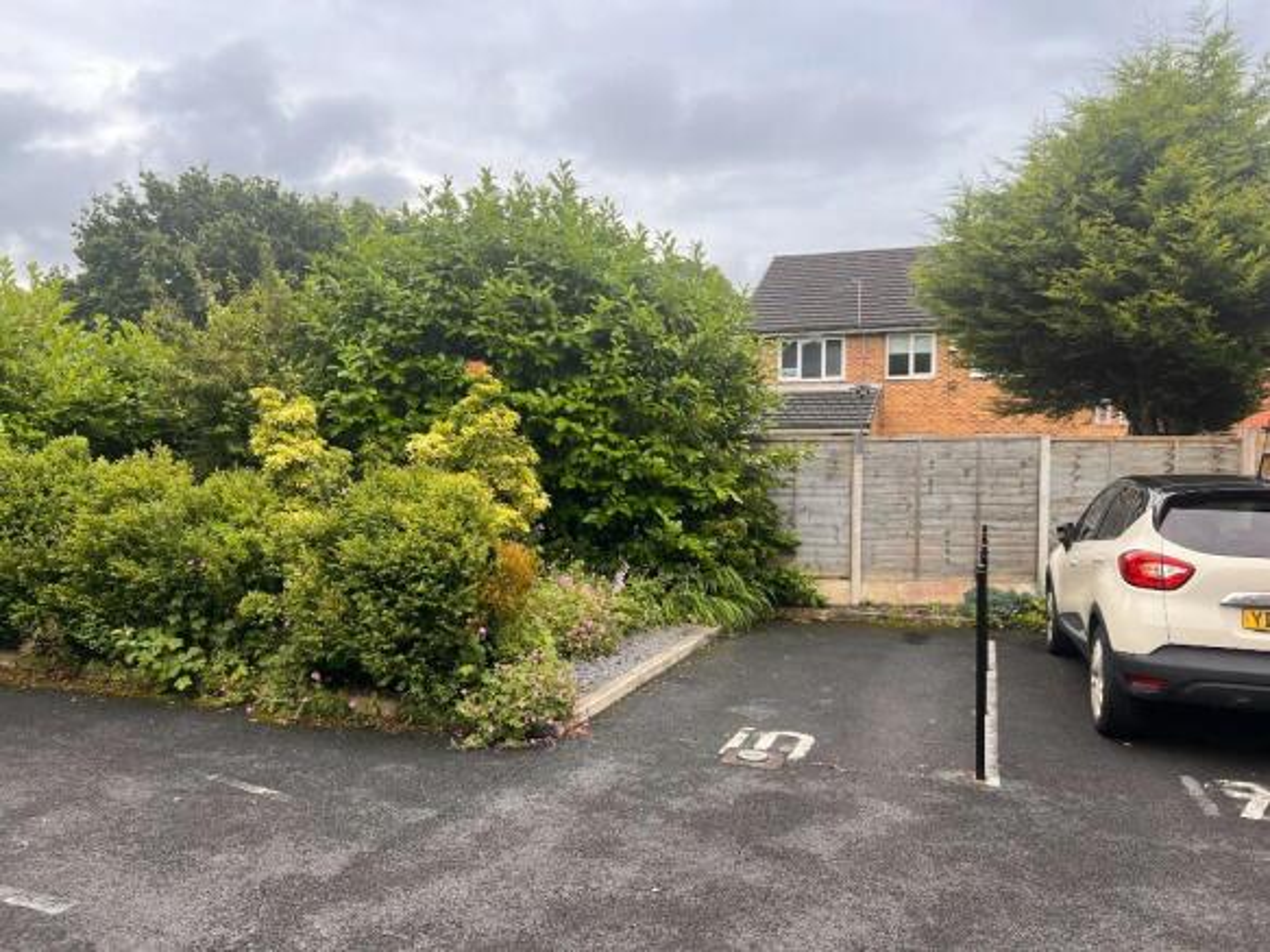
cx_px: 635
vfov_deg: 53.0
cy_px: 476
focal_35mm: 26
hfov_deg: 67.3
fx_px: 954
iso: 50
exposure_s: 1/1112
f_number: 1.5
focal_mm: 5.7
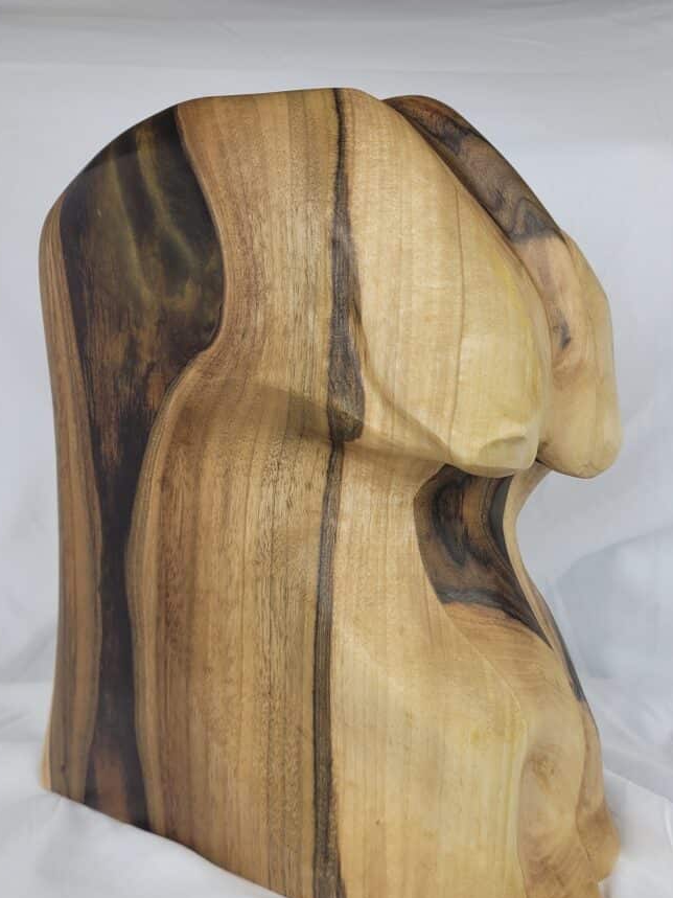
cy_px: 527
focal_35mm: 31
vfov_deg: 58.0
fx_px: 804
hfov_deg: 45.4
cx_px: 353
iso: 40
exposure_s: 1/147
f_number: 1.8
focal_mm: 5.4
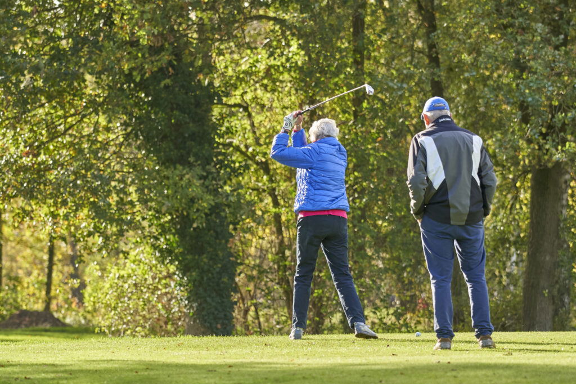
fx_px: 3711
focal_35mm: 232
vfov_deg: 5.9
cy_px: 192
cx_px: 288
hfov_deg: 8.9
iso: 640
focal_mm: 155
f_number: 4
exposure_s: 1/1600
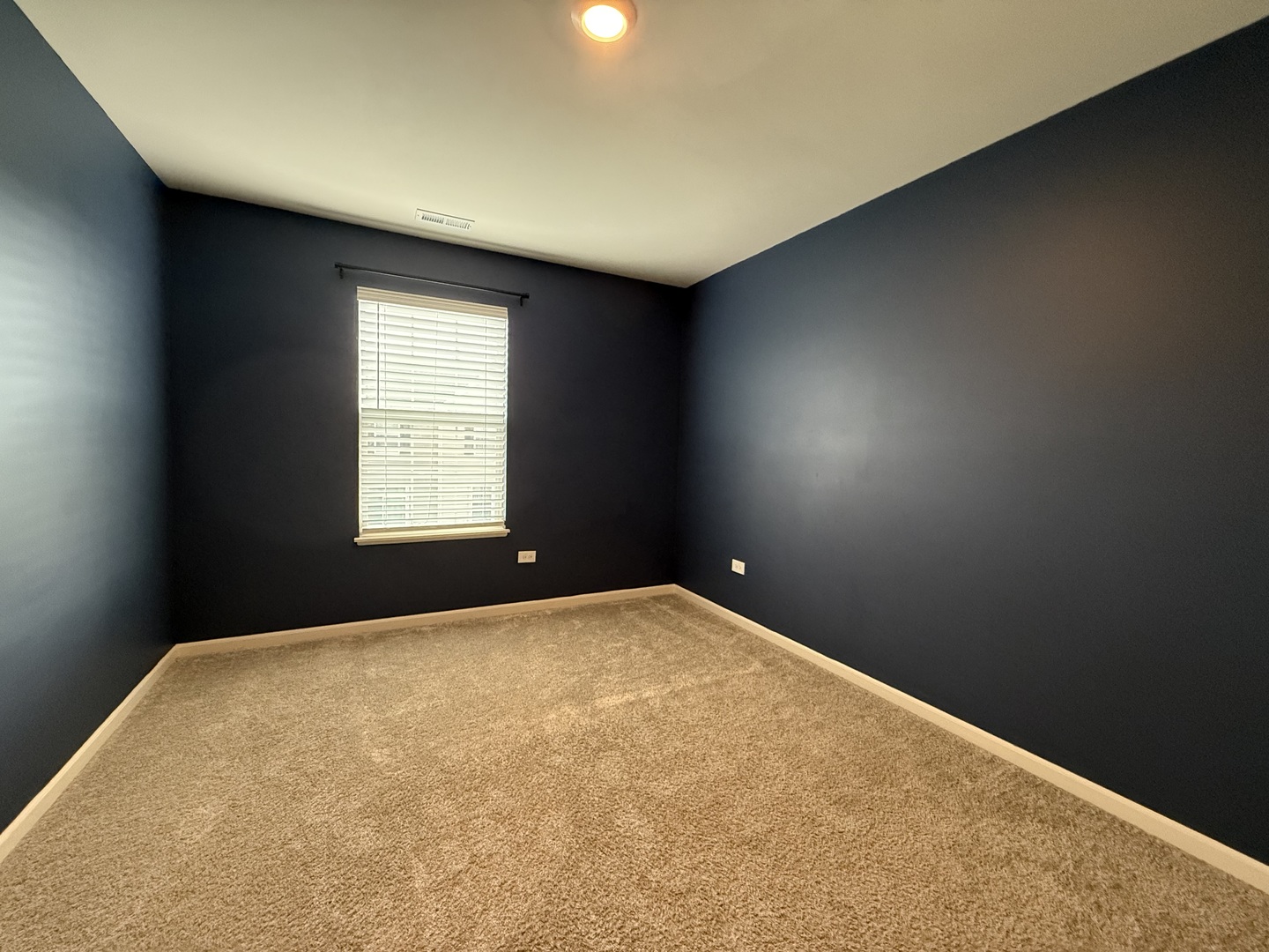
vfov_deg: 85.7
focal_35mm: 14
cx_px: 634
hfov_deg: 102.1
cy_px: 476
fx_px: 513
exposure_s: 1/120
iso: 640
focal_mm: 2.22
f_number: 2.2
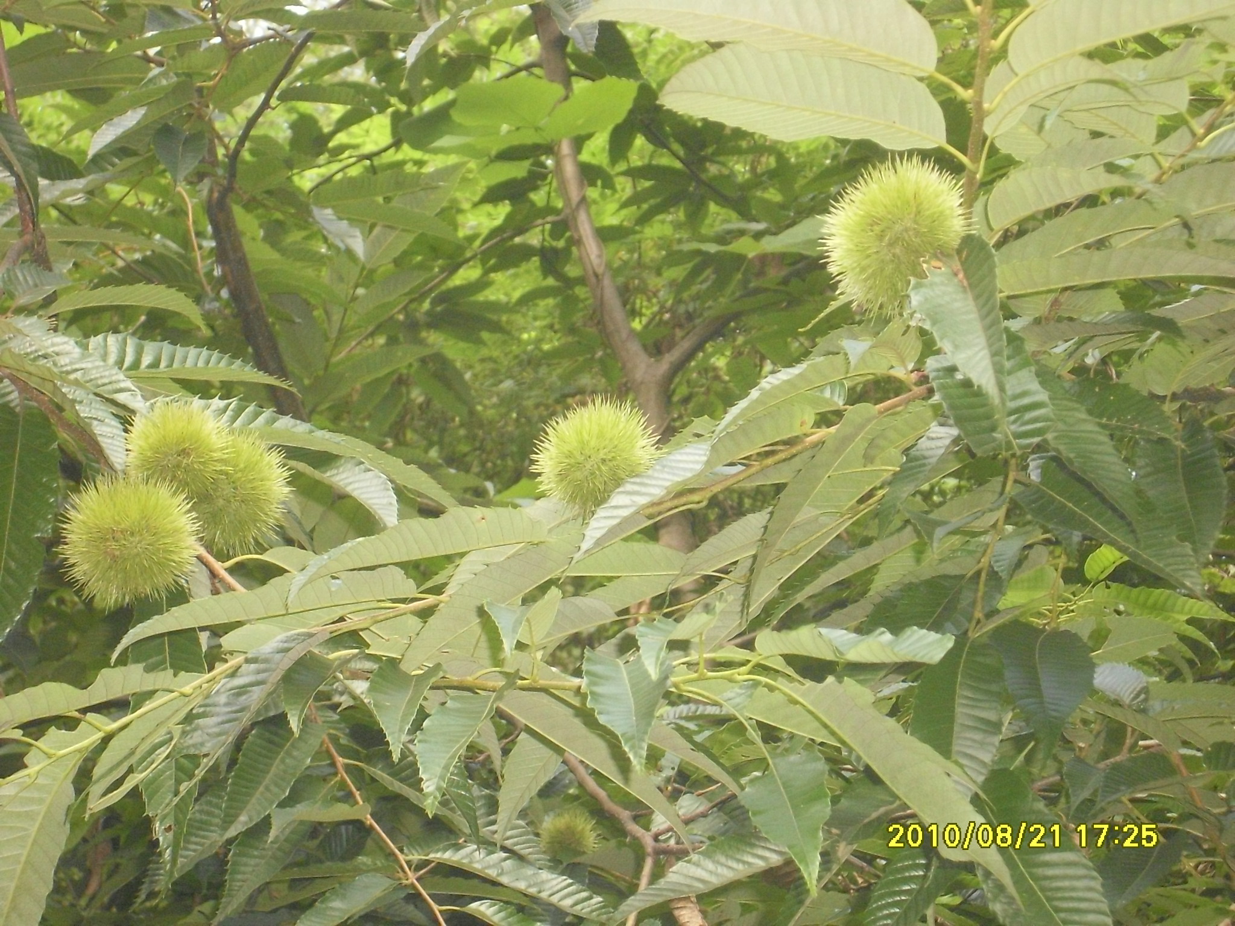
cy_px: 463
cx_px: 618
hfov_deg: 19.1
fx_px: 3675
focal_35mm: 103
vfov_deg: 14.4
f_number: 5.2
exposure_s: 1/90
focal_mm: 17.1
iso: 320
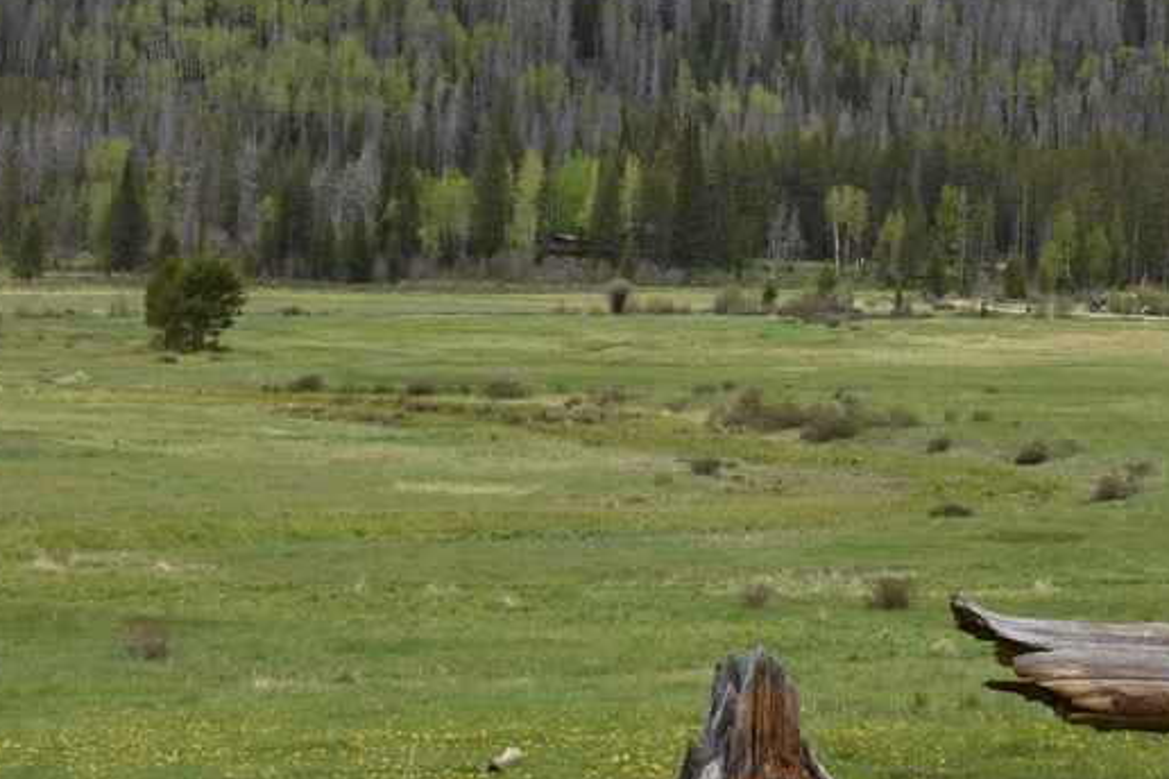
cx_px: 981
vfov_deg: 11.4
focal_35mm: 119
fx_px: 3864
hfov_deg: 17.0
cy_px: -43
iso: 100
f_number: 7.1
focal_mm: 48
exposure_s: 1/200
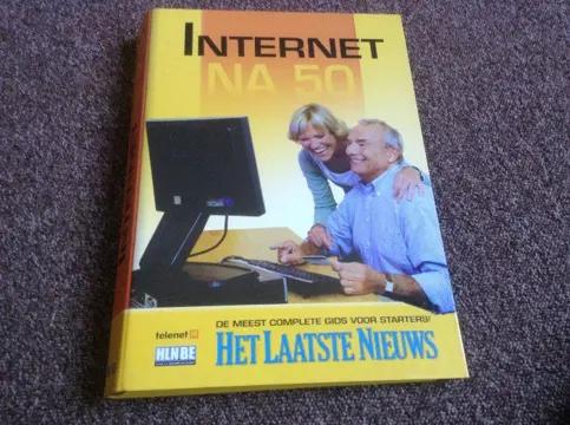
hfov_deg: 55.5
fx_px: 542
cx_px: 285
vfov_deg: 42.8
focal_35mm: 33
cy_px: 212
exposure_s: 1/24
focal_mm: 3.3
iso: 200
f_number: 2.4
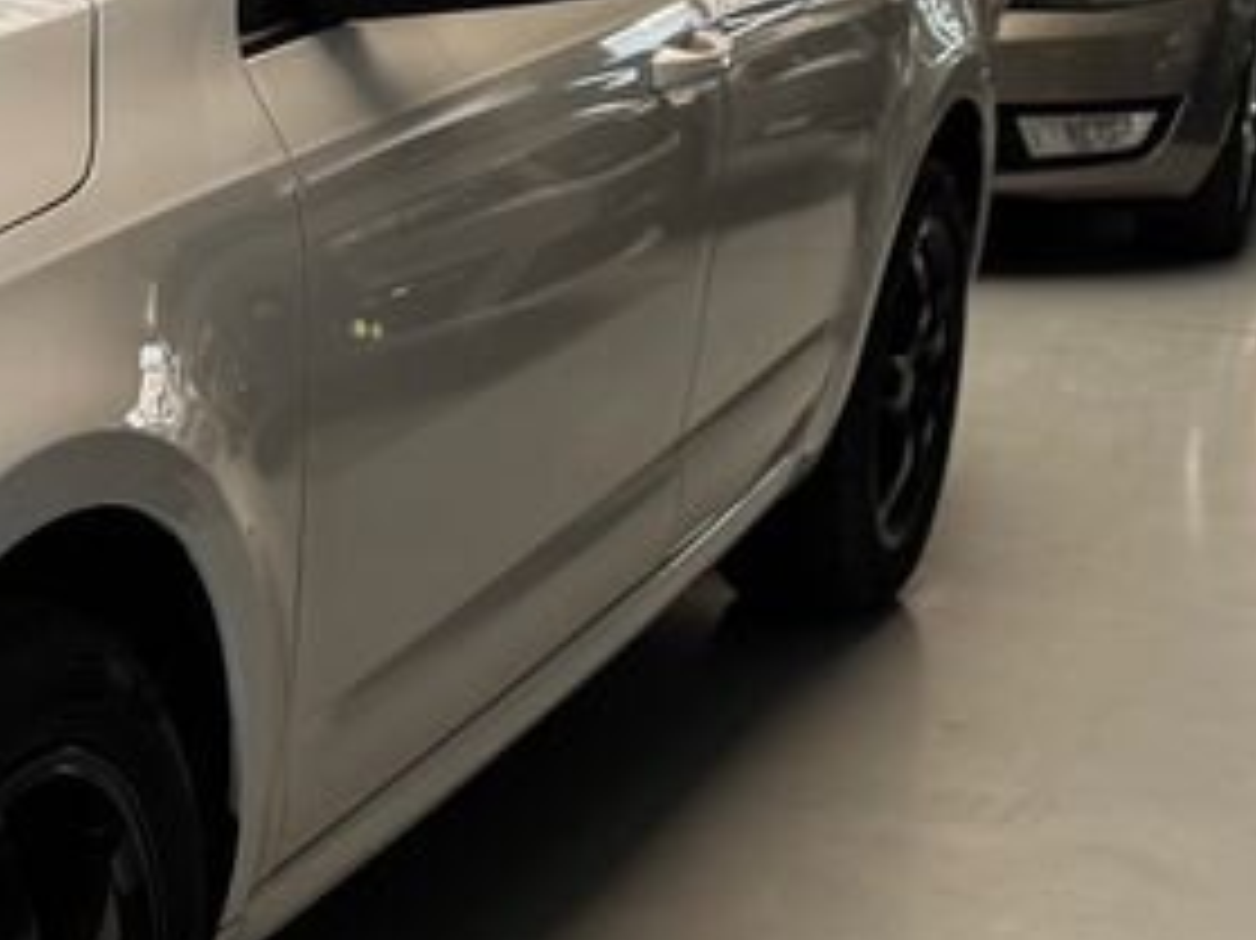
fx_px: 3192
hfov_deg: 20.6
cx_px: -293
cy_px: 463
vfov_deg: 16.8
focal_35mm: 88
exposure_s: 1/121
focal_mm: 6.76
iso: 160
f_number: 1.78
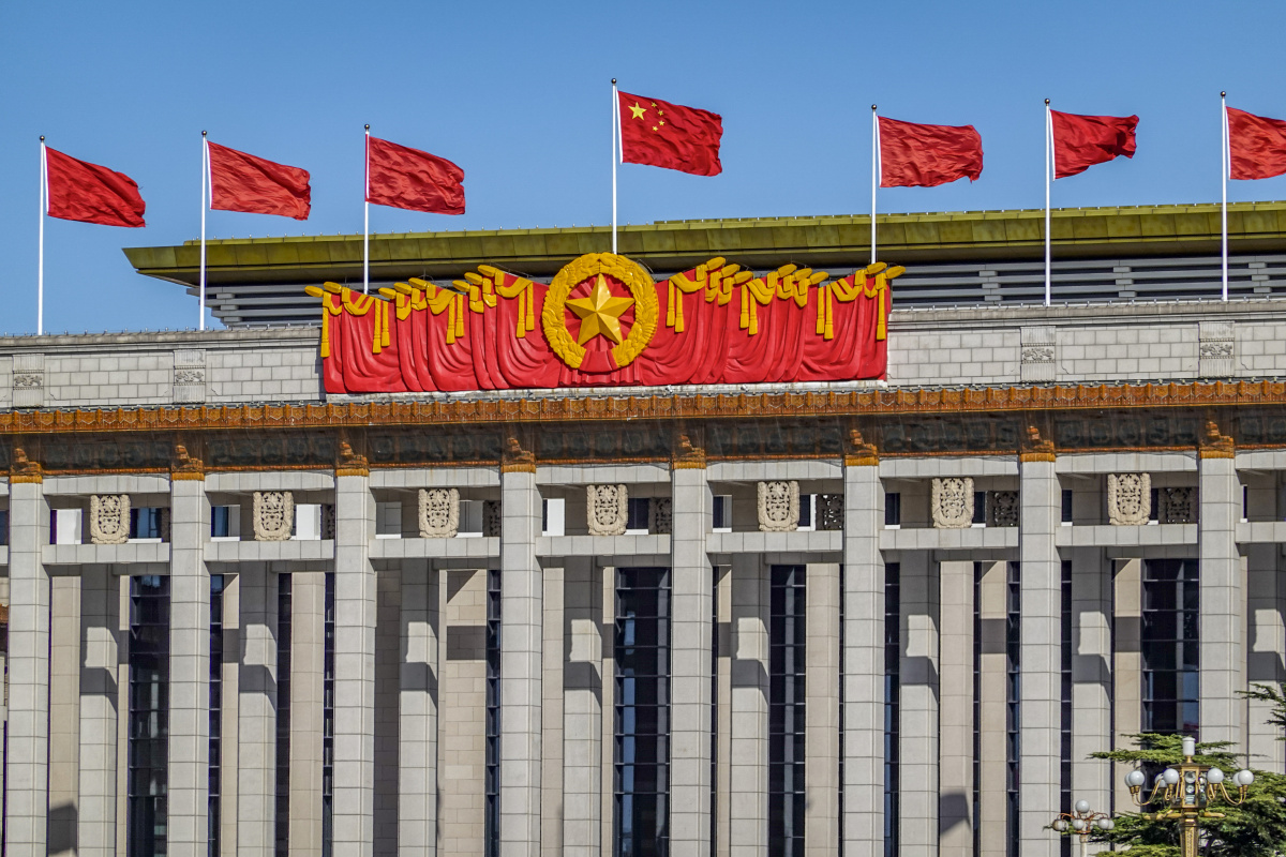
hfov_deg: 10.3
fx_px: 7144
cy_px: 428
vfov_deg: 6.9
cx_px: 643
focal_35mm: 200
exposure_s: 1/1000
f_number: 5.6
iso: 125
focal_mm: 72
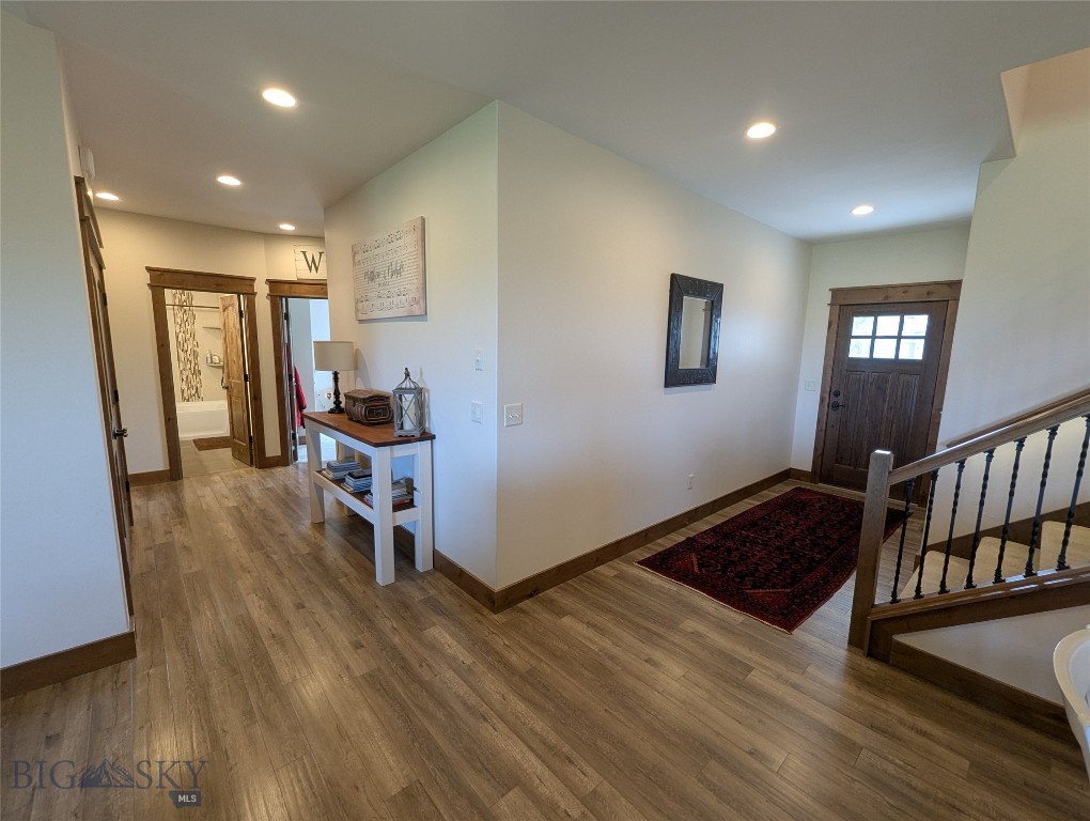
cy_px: 410
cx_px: 545
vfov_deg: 90.1
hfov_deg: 106.1
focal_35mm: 13
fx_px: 410
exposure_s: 1/24
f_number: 2.2
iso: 49
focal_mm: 1.95
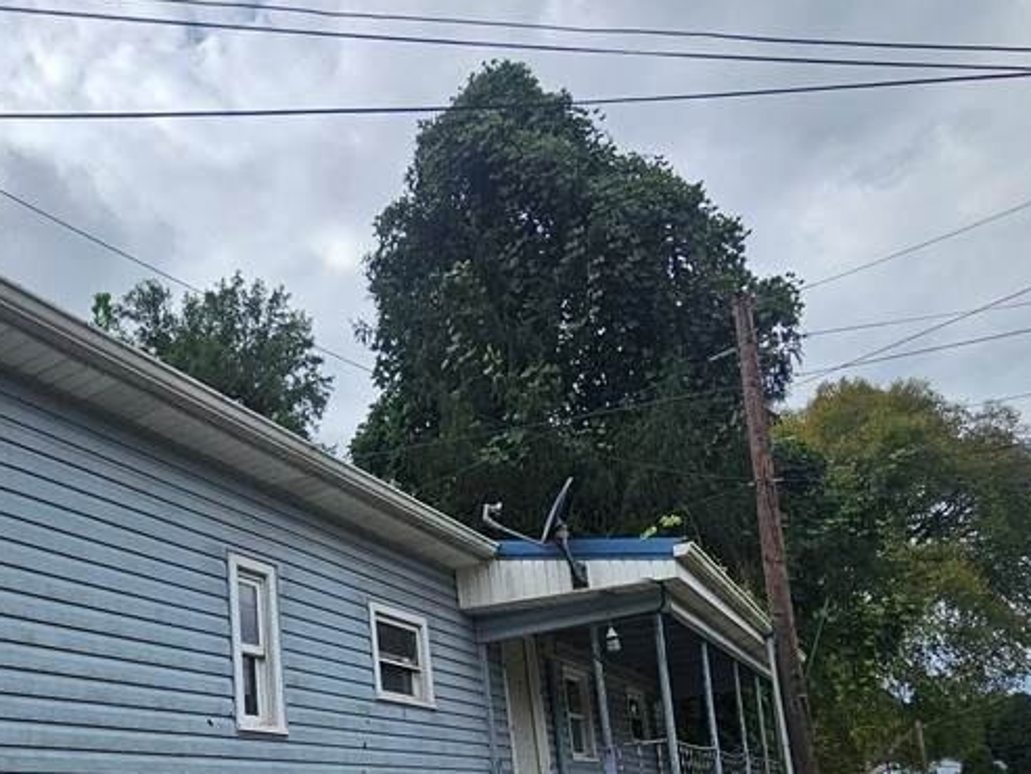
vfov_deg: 46.4
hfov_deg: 62.4
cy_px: 695
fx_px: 804
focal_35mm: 27
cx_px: 289
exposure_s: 1/2082
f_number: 2.2
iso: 50
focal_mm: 2.2
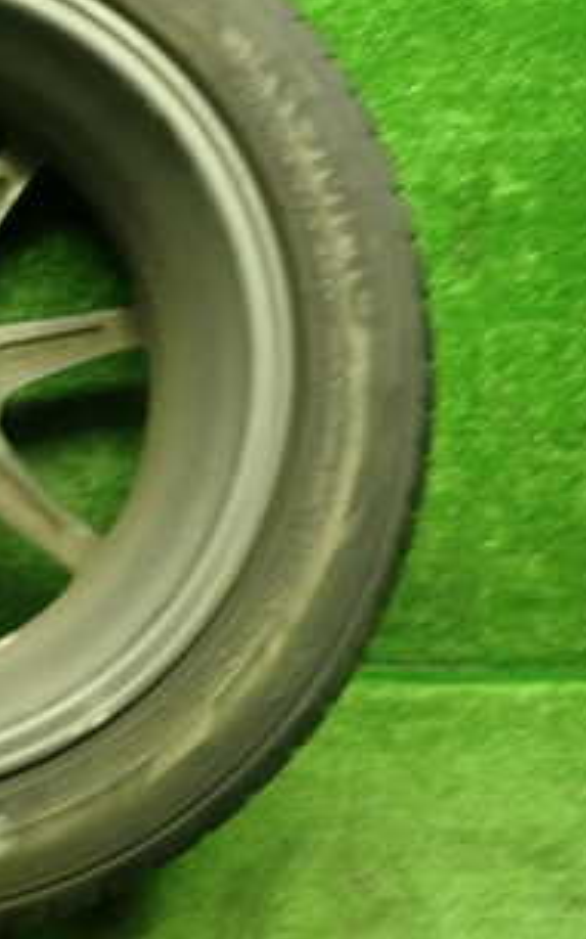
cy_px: 356
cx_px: -190
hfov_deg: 22.1
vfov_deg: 38.6
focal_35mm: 52
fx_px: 1330
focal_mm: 4.5
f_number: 2
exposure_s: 1/30
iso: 250
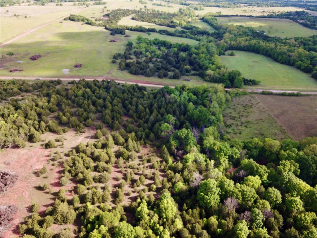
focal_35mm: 26
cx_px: 158
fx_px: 238
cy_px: 119
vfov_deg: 53.1
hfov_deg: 67.3
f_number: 2.2
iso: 100
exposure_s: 1/339
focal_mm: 4.7
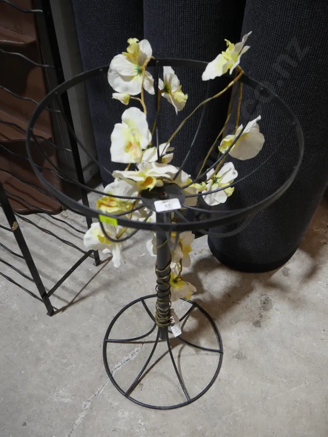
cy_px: 222
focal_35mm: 31
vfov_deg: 58.3
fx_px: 391
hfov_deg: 45.5
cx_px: 166
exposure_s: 1/60
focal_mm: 15
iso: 200
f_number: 3.6
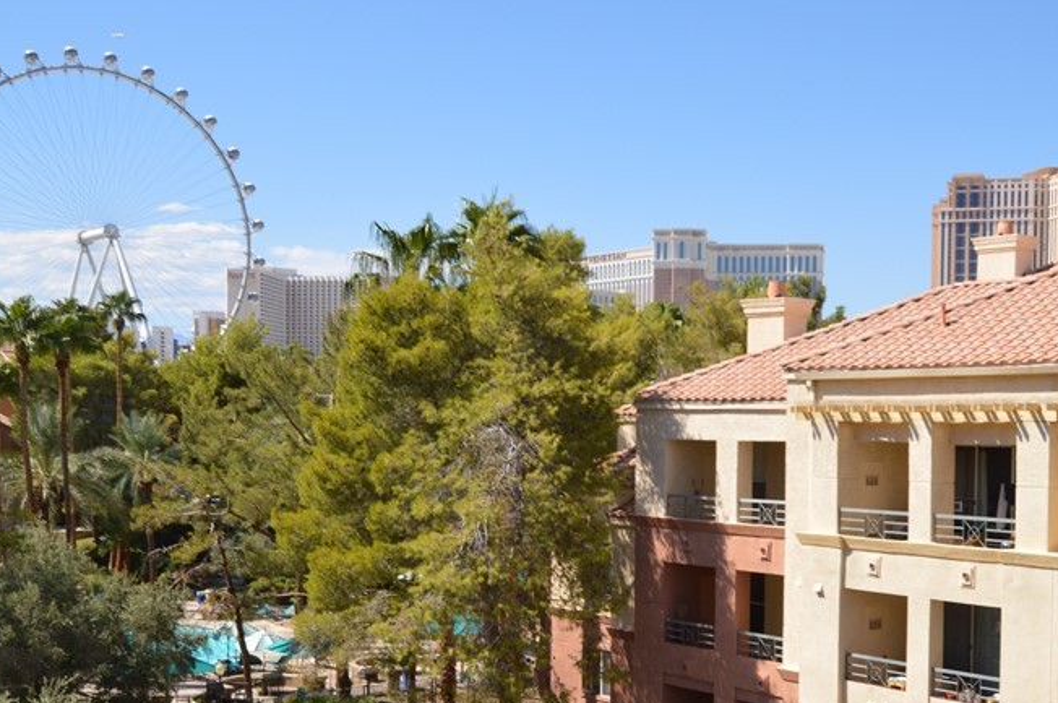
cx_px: 606
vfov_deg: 26.7
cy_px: 494
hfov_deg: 39.6
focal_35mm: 50
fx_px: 1468
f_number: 9
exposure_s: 1/200
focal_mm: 20
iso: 100
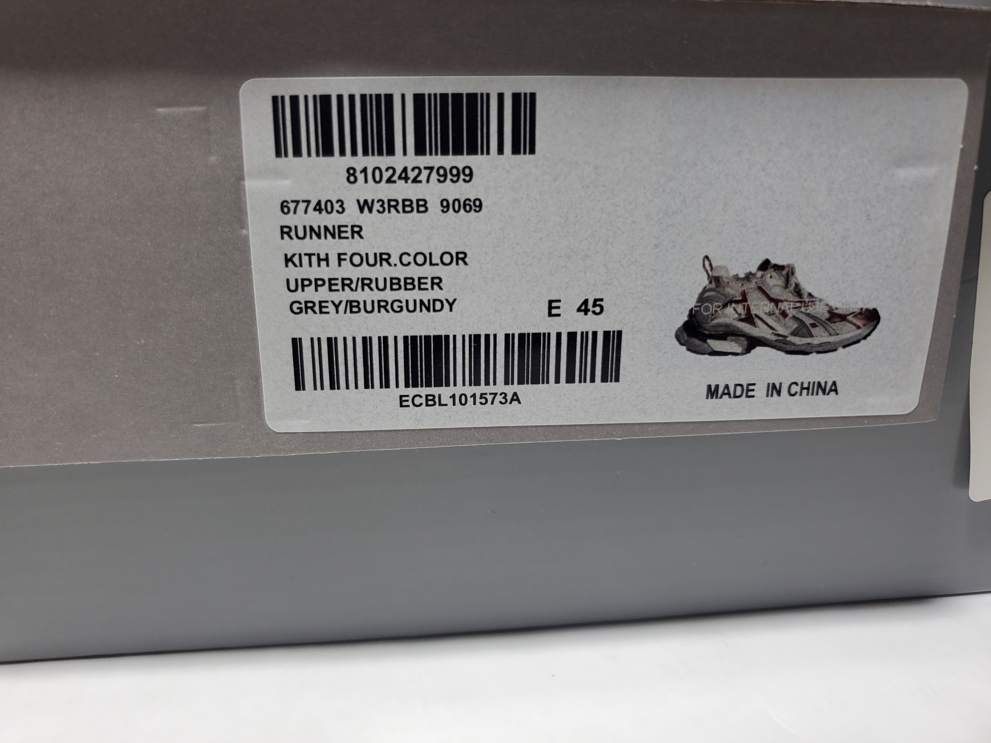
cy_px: 372
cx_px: 496
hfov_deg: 67.3
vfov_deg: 53.1
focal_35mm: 26
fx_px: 744
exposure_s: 1/267
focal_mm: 4.3
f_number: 1.5
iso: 50
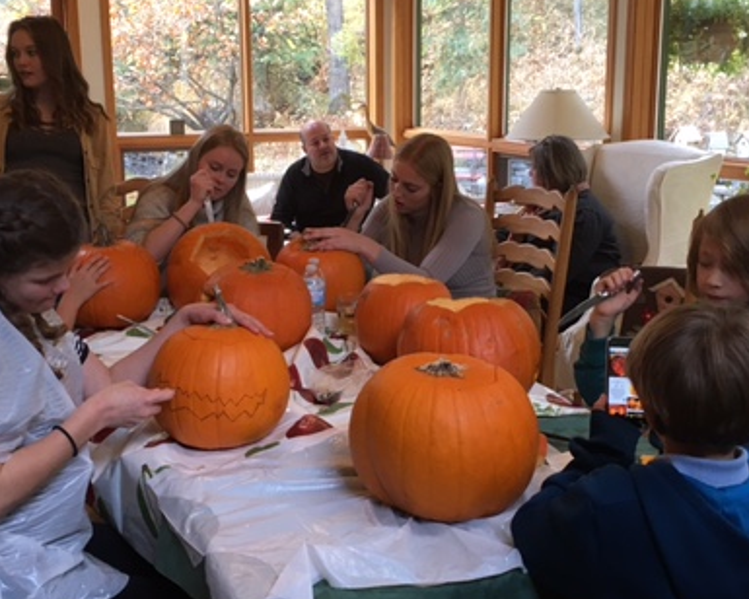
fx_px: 1042
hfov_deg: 39.5
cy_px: 282
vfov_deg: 32.1
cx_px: 358
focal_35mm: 47
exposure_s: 1/30
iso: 32
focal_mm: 4.15
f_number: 2.2
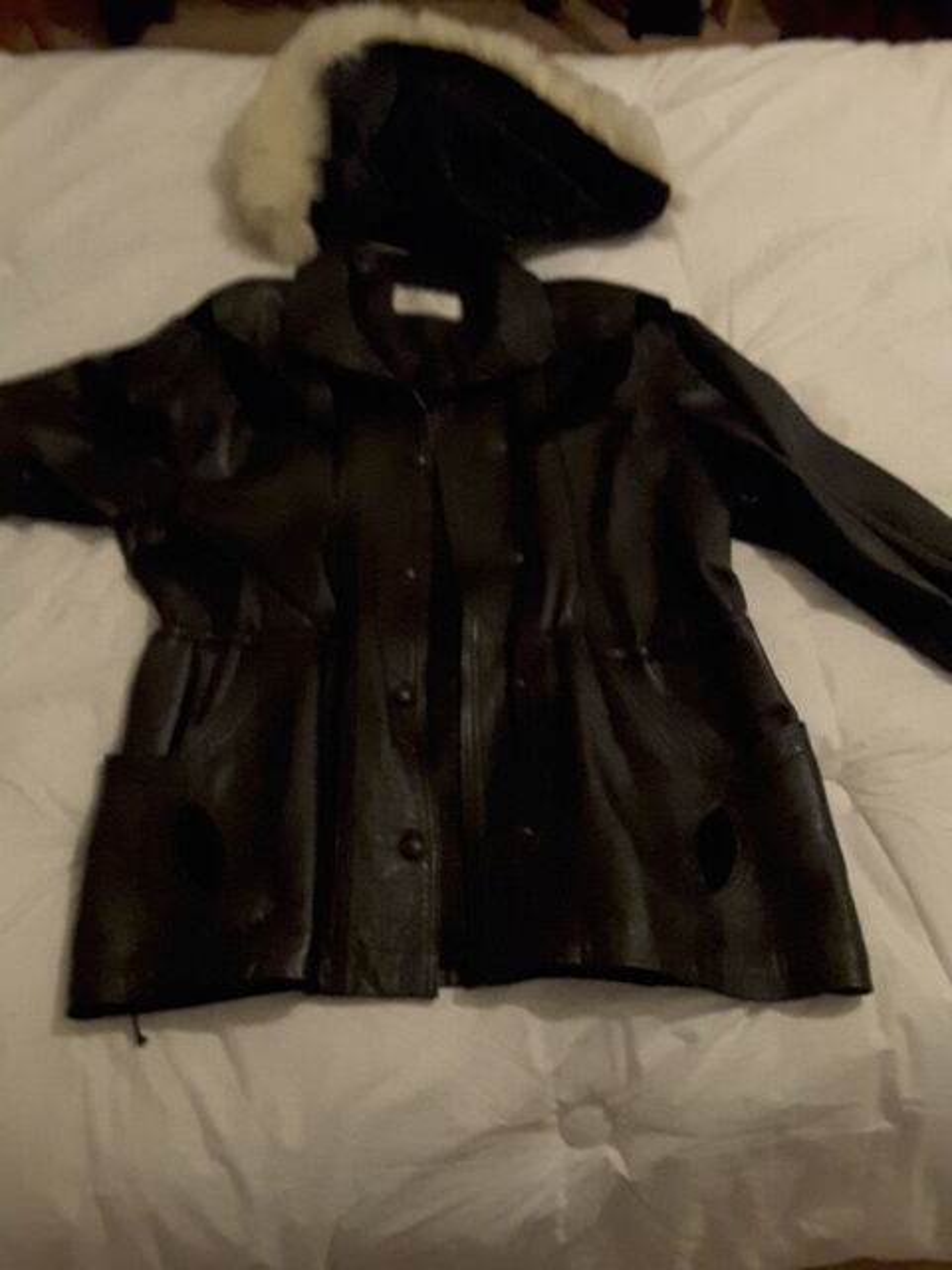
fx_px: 1137
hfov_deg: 45.4
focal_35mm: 31
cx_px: 476
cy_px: 635
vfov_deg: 58.4
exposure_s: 1/17
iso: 500
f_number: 1.9
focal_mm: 2.9
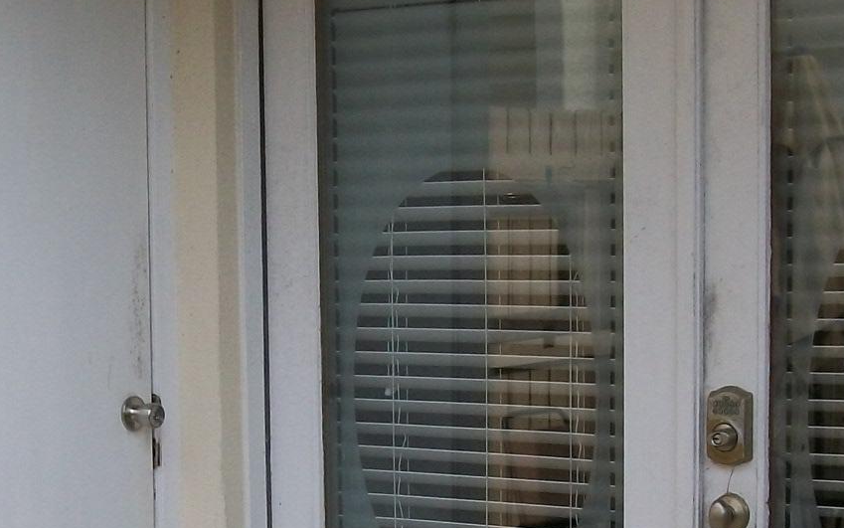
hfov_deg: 22.5
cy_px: 557
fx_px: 2117
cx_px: 297
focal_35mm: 92
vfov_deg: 14.0
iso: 80
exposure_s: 1/320
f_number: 4.8
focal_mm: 6
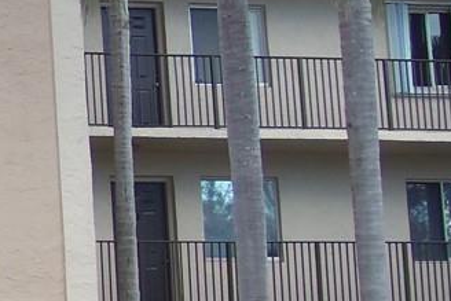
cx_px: -421
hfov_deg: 13.5
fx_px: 1654
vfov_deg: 10.4
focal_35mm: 132
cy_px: 136
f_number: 3.2
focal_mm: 4.7
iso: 64
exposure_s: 1/200
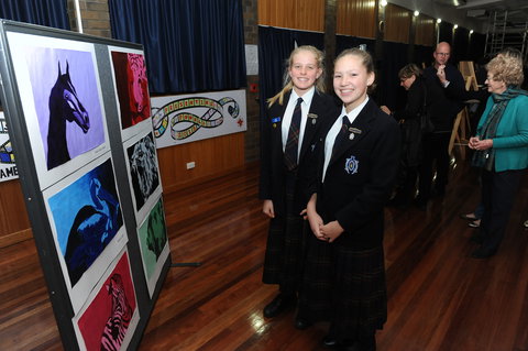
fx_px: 352
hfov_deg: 73.8
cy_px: 176
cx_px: 264
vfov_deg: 53.0
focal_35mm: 24
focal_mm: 24
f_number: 5
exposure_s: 1/60
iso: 2000
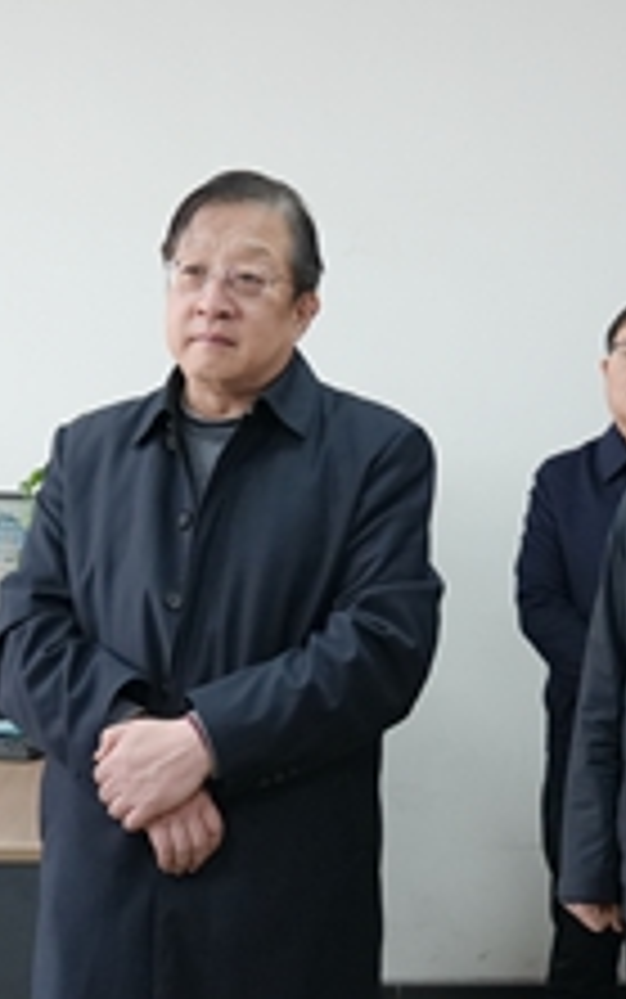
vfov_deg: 26.6
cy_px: 670
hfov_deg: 17.0
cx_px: 356
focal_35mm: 77
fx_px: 2099
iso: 1600
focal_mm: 28
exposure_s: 1/160
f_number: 4
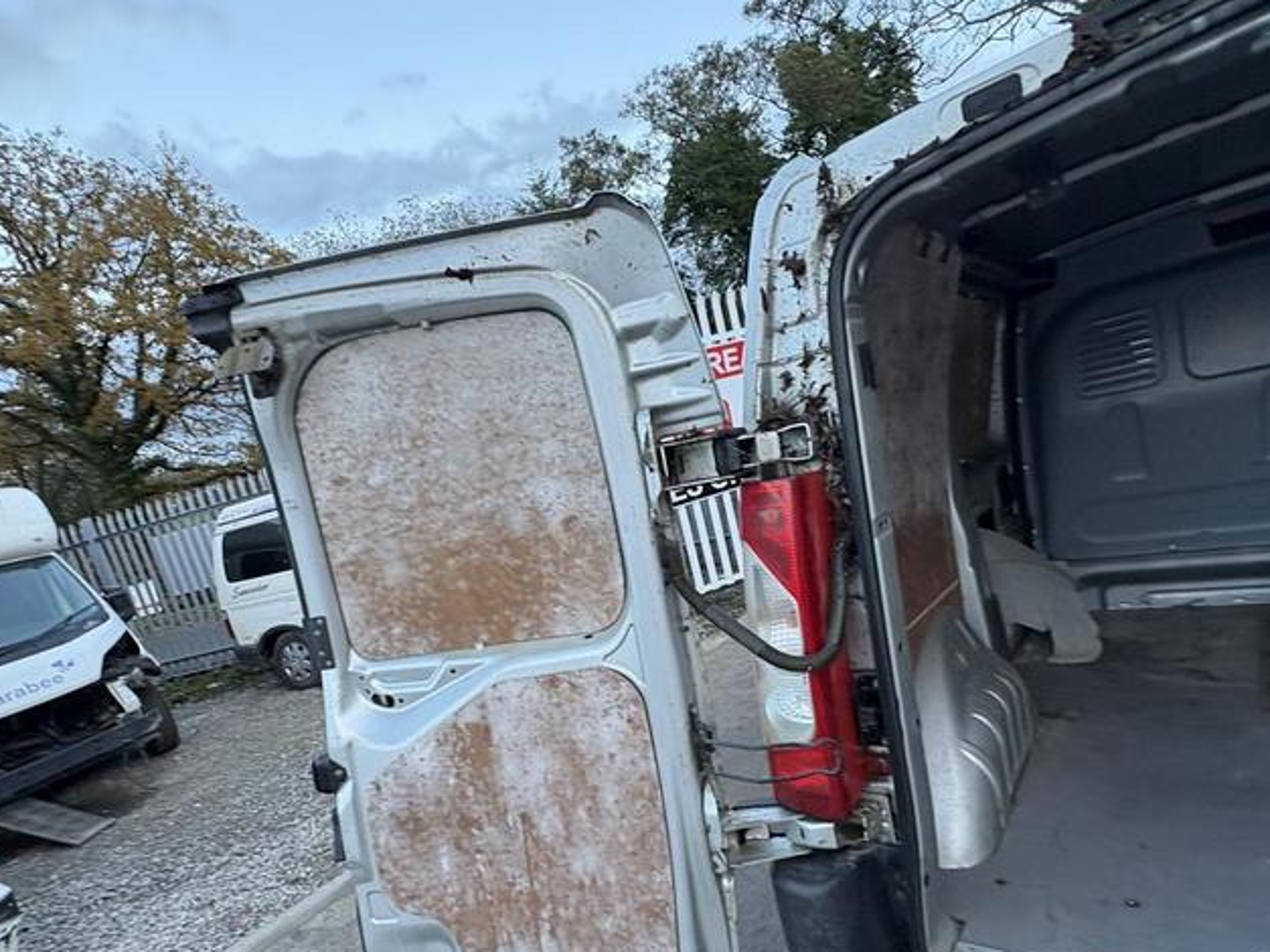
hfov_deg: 81.8
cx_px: 634
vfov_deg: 65.3
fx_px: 734
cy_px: 573
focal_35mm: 20
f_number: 2.2
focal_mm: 2.22
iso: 100
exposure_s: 1/99
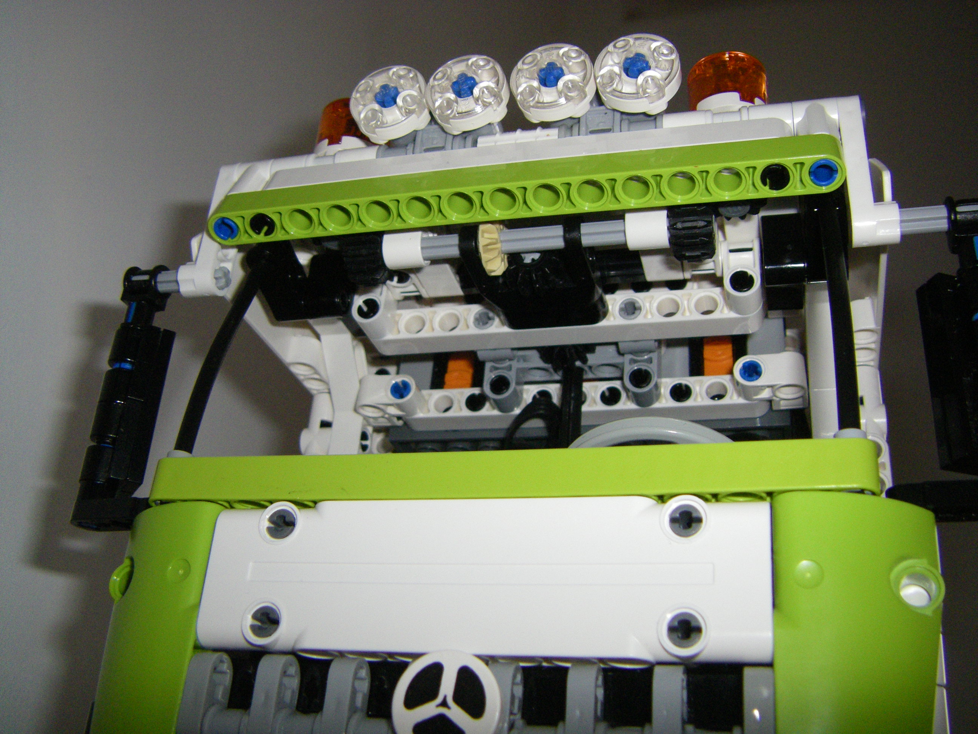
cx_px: 489
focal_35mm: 38
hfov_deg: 49.0
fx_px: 1074
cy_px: 367
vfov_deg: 37.7
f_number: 7
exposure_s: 1/50
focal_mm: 6.3
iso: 320
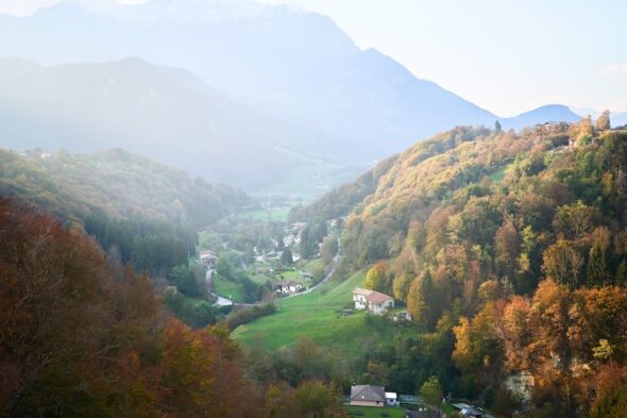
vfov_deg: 37.8
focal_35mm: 35
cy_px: 209
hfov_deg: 54.4
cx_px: 314
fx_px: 609
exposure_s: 1/640
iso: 200
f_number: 2.8
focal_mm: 35
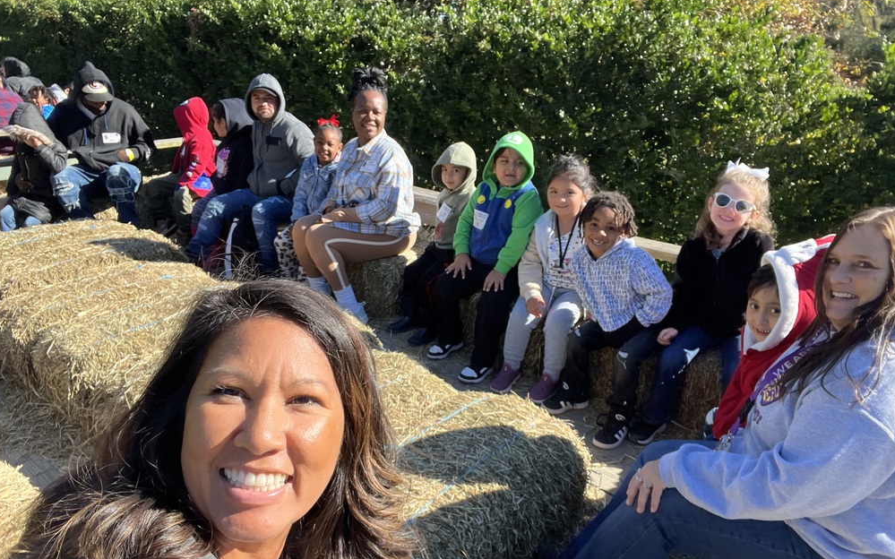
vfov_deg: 49.1
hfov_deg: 72.6
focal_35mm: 25
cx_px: 454
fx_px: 610
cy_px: 323
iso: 32
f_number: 2.2
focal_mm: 2.71
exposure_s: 1/491
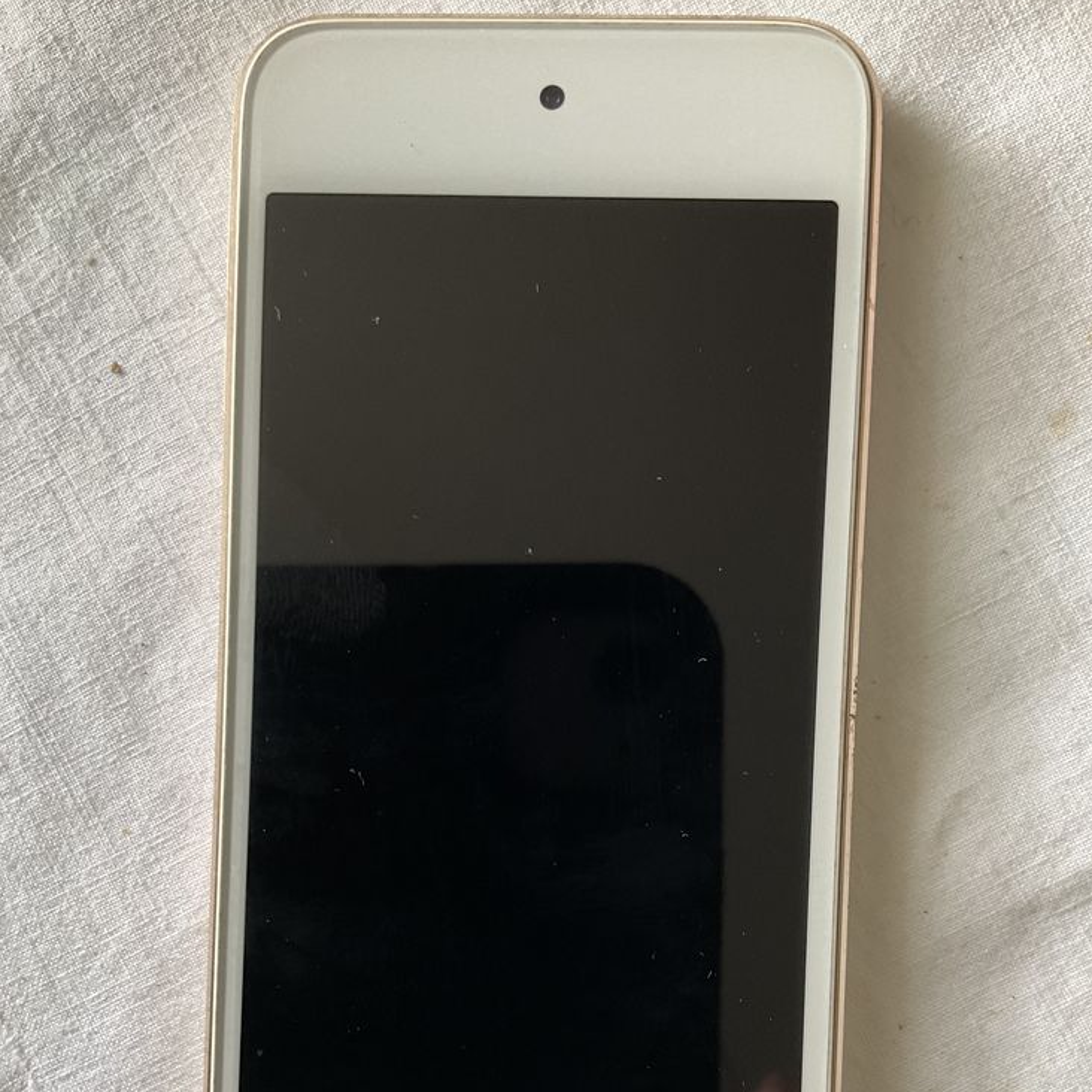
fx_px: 1249
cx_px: 547
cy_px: 704
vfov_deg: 46.7
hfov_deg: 47.2
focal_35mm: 35
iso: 100
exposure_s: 1/60
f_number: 1.8
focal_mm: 3
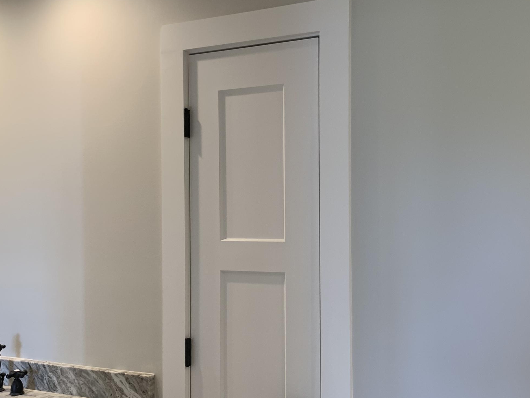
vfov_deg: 35.9
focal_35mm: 40
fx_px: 613
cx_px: 294
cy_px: 229
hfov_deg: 46.7
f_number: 1.8
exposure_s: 1/60
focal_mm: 4.25
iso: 50
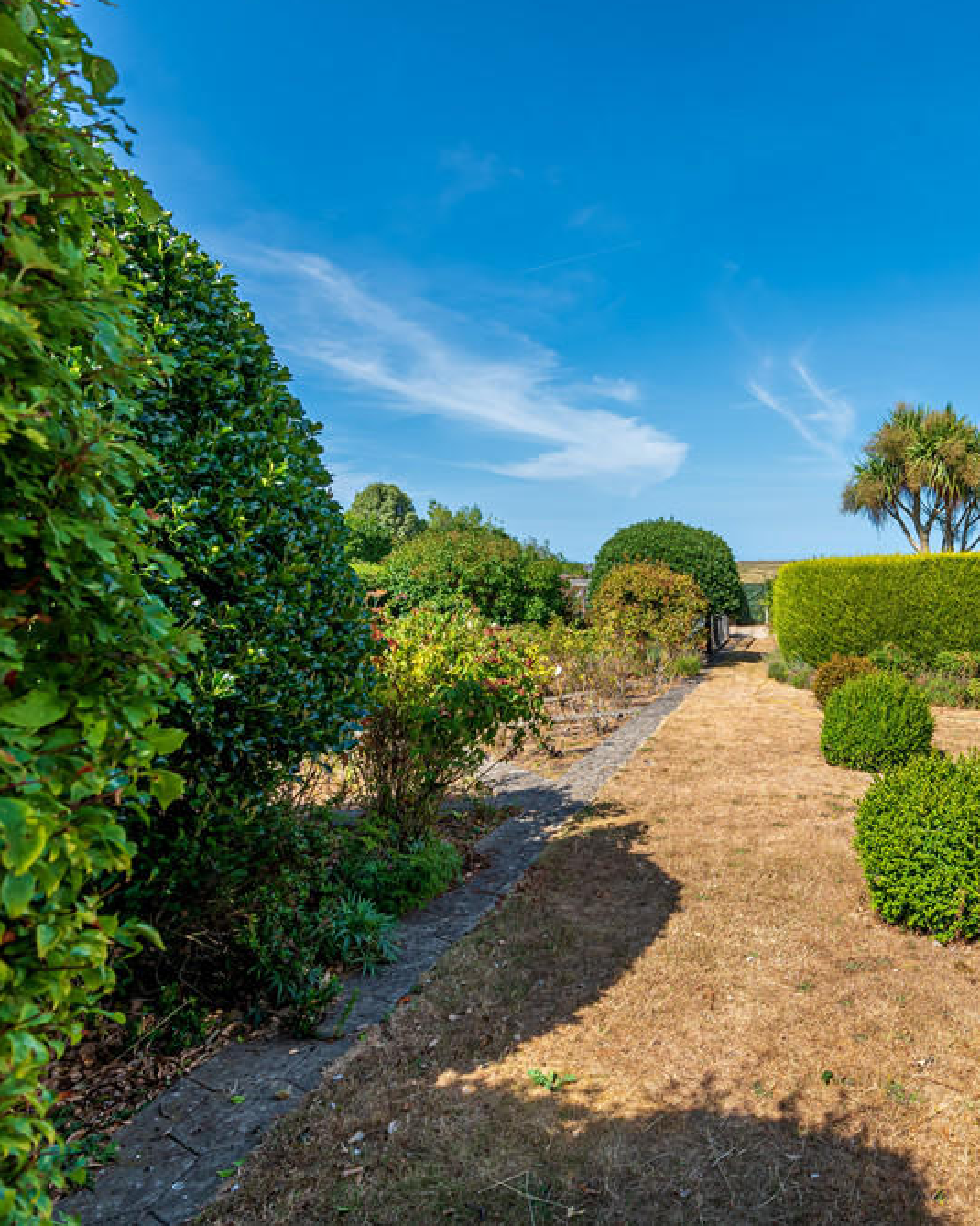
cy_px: 601
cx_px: 758
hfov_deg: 57.2
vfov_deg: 72.6
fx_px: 834
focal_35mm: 23
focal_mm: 16
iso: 200
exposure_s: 1/400
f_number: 8
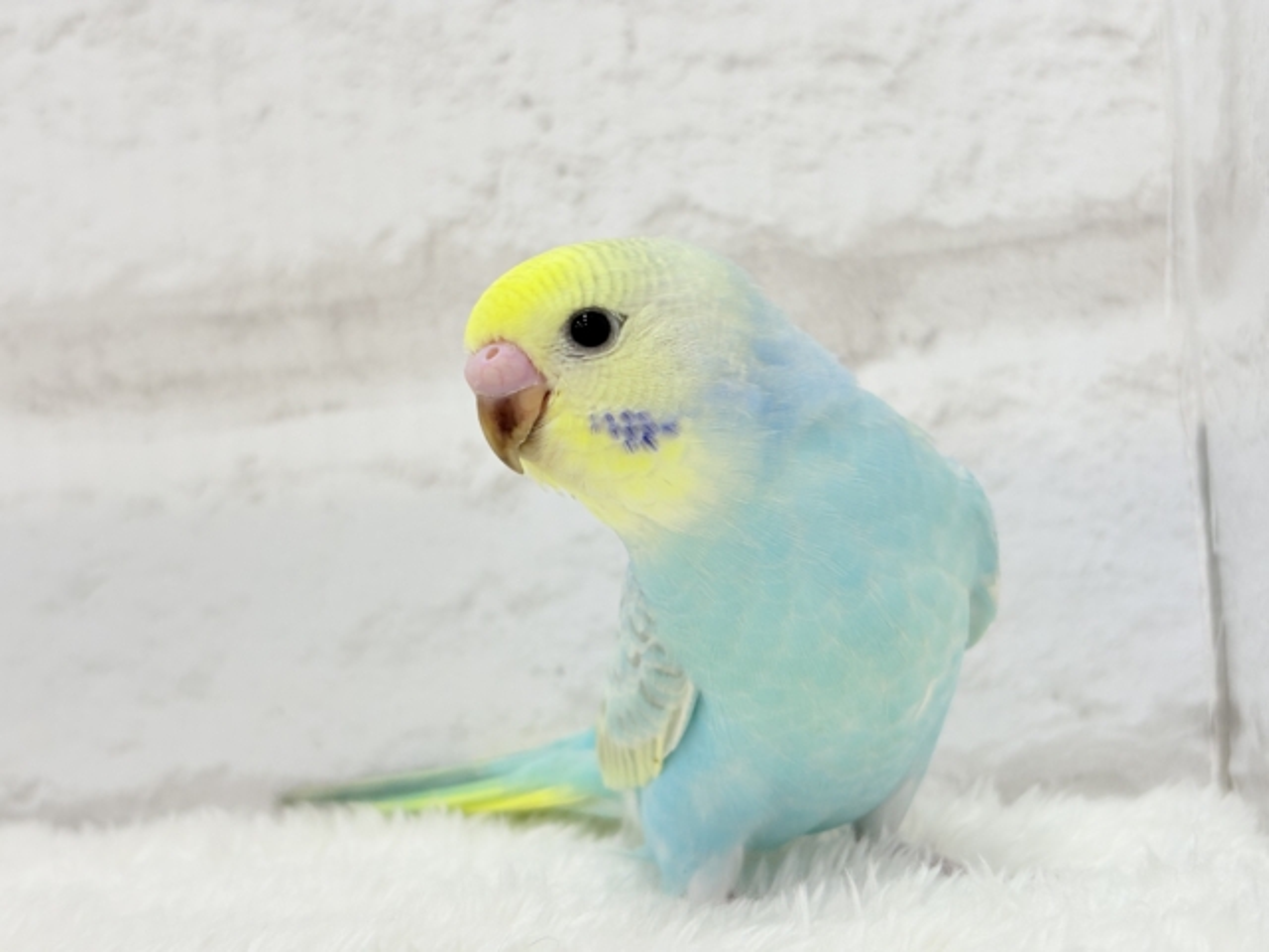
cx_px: 634
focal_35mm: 52
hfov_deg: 36.8
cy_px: 476
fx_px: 1906
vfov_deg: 28.0
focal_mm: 5.96
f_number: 1.6
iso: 80
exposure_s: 1/100
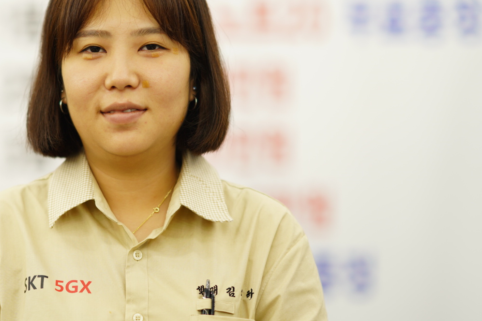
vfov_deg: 9.9
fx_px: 1848
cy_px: 169
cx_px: 126
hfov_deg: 14.8
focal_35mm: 138
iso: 100
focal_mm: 85
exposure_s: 1/125
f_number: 1.4
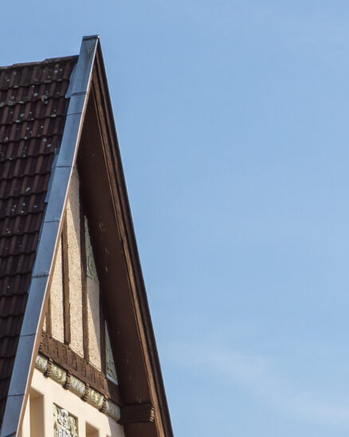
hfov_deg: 4.7
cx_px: 51
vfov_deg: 5.8
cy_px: 551
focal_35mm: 329
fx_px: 4250
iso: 100
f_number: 8
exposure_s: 1/320
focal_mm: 50
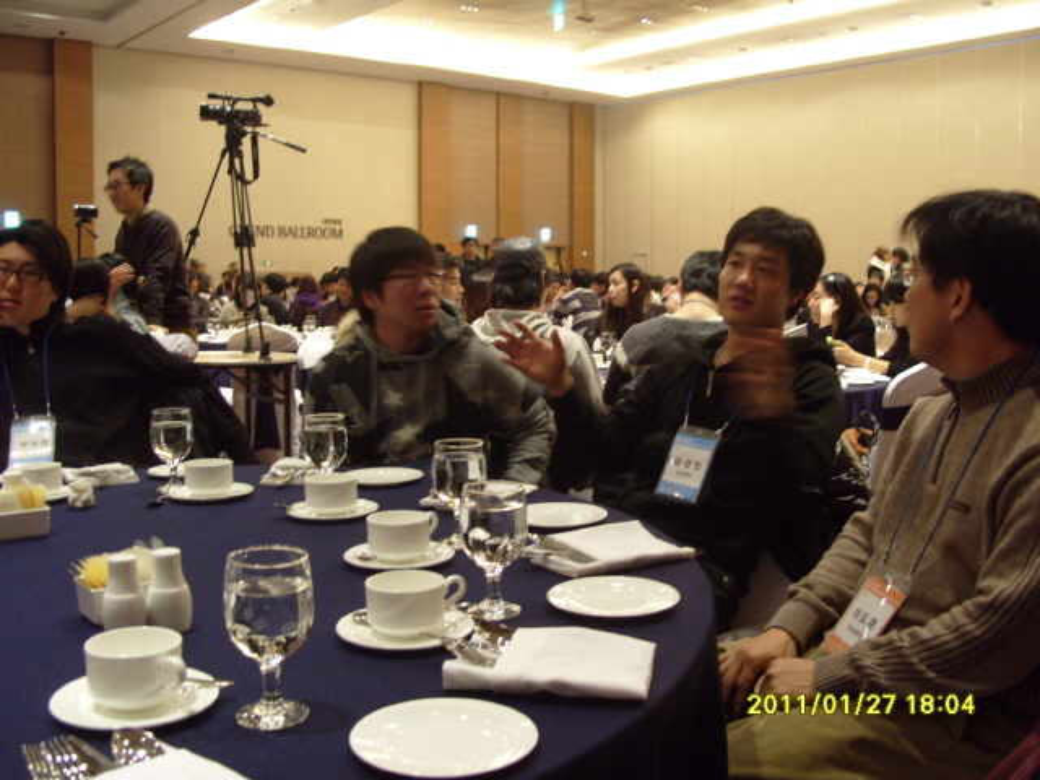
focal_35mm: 35
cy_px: 390
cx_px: 520
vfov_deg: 40.7
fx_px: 1052
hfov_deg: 52.6
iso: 200
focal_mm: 7.8
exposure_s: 1/8
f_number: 2.8
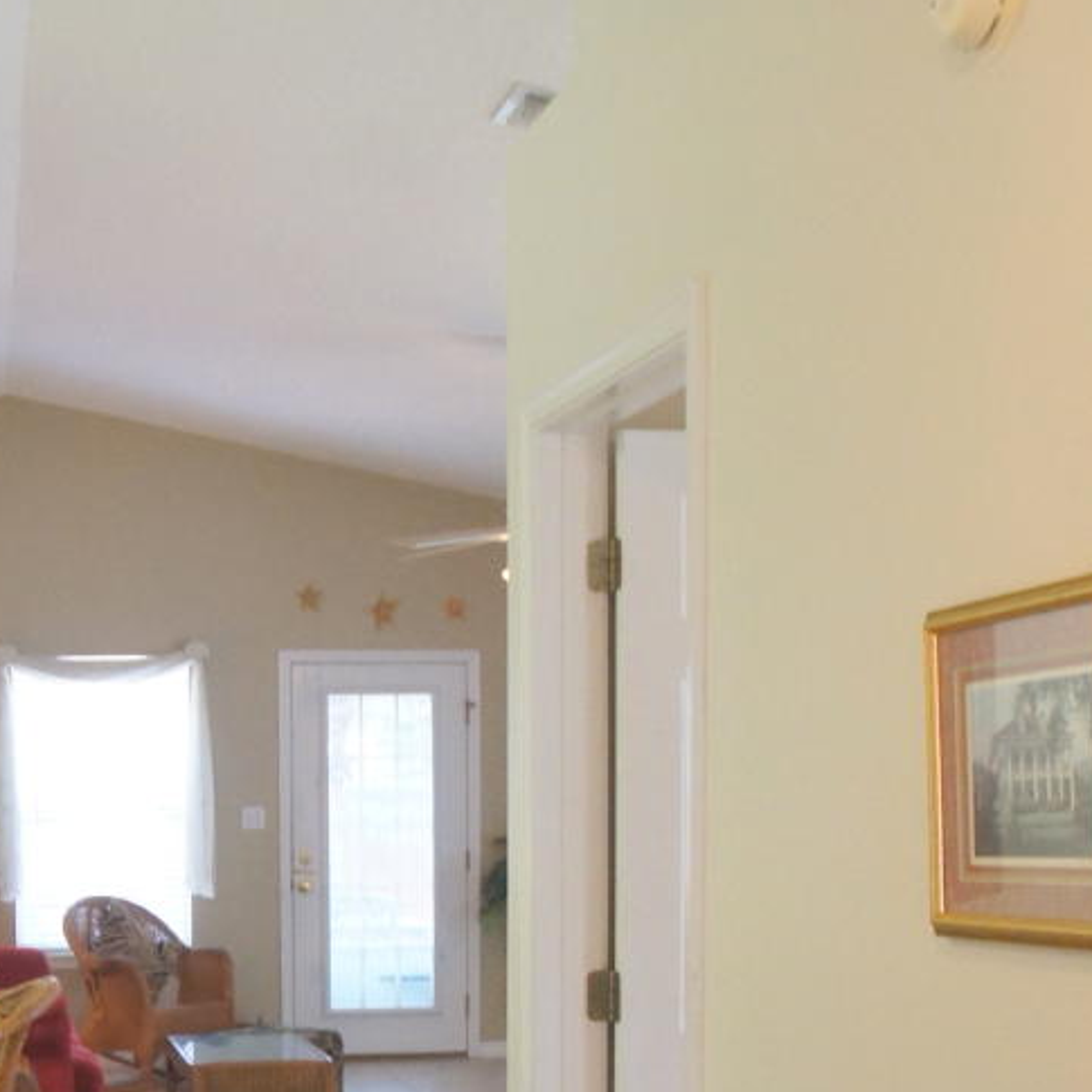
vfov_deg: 28.6
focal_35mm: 58
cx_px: 200
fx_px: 2061
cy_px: 973
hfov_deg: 28.9
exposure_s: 1/13
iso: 800
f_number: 8
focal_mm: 11
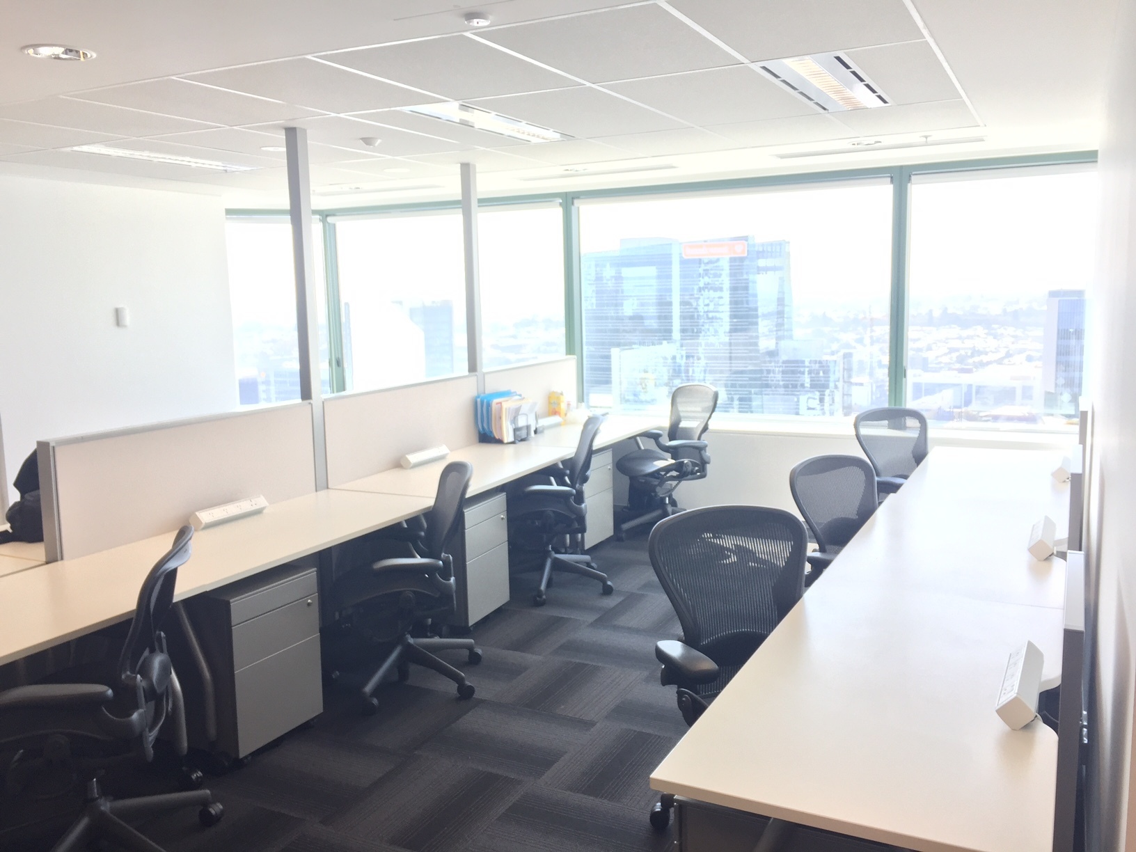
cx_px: 568
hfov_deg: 61.7
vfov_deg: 48.2
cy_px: 426
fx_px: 952
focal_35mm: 29
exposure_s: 1/33
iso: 32
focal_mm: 4.15
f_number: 2.2
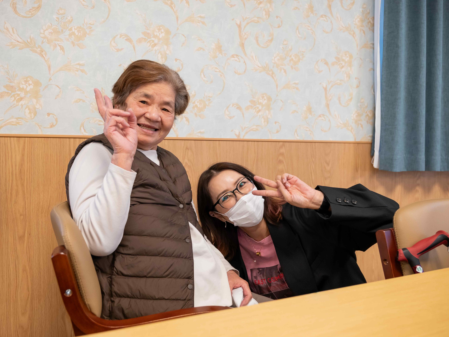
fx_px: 415
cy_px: 172
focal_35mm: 32
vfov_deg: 44.2
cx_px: 219
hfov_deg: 56.8
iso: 1000
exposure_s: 1/200
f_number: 4
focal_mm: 29
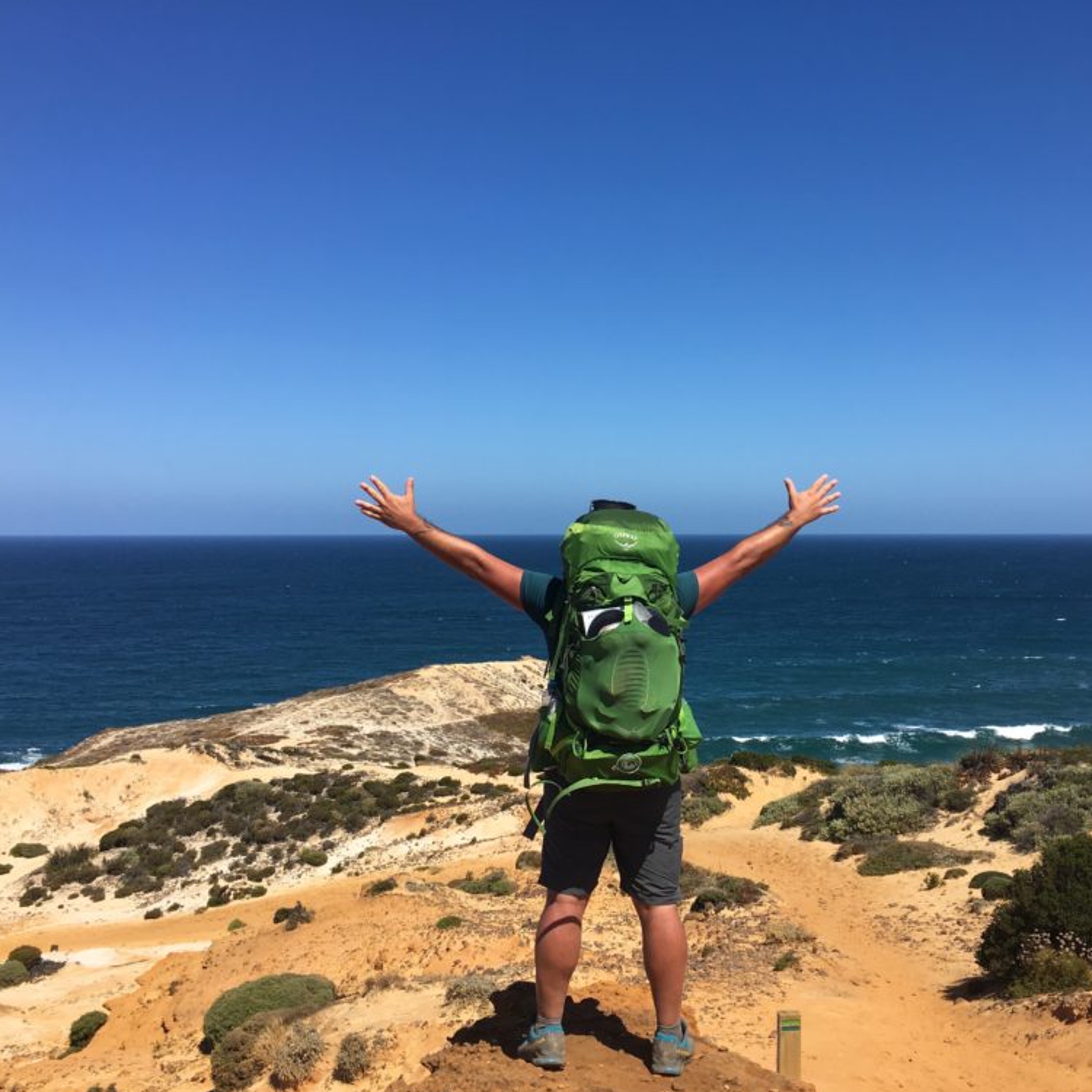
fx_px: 1249
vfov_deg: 47.2
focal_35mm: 35
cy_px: 550
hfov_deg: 47.0
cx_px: 641
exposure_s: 1/1789
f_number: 2.2
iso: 25
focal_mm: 4.15
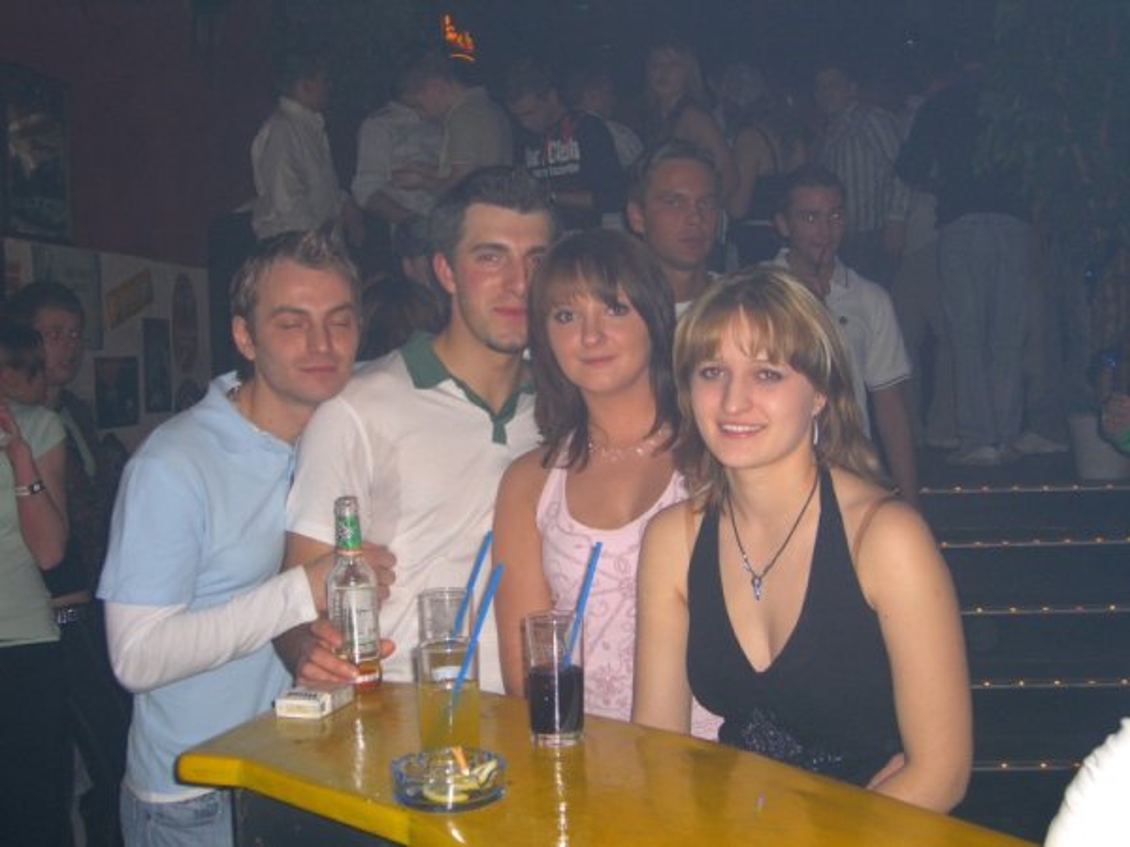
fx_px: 1502
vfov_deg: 31.5
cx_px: 565
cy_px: 424
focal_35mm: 46
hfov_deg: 41.2
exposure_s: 1/60
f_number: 3.1
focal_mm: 9.5
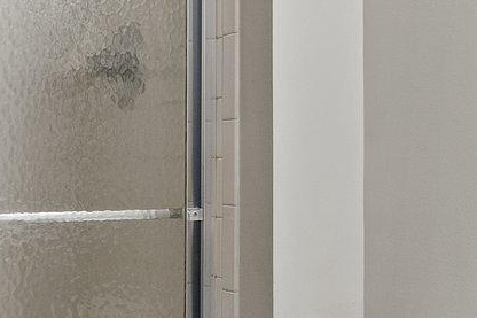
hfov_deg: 28.5
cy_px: 157
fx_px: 914
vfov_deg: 19.7
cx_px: 392
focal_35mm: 69
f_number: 8
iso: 640
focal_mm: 14
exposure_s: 1/8
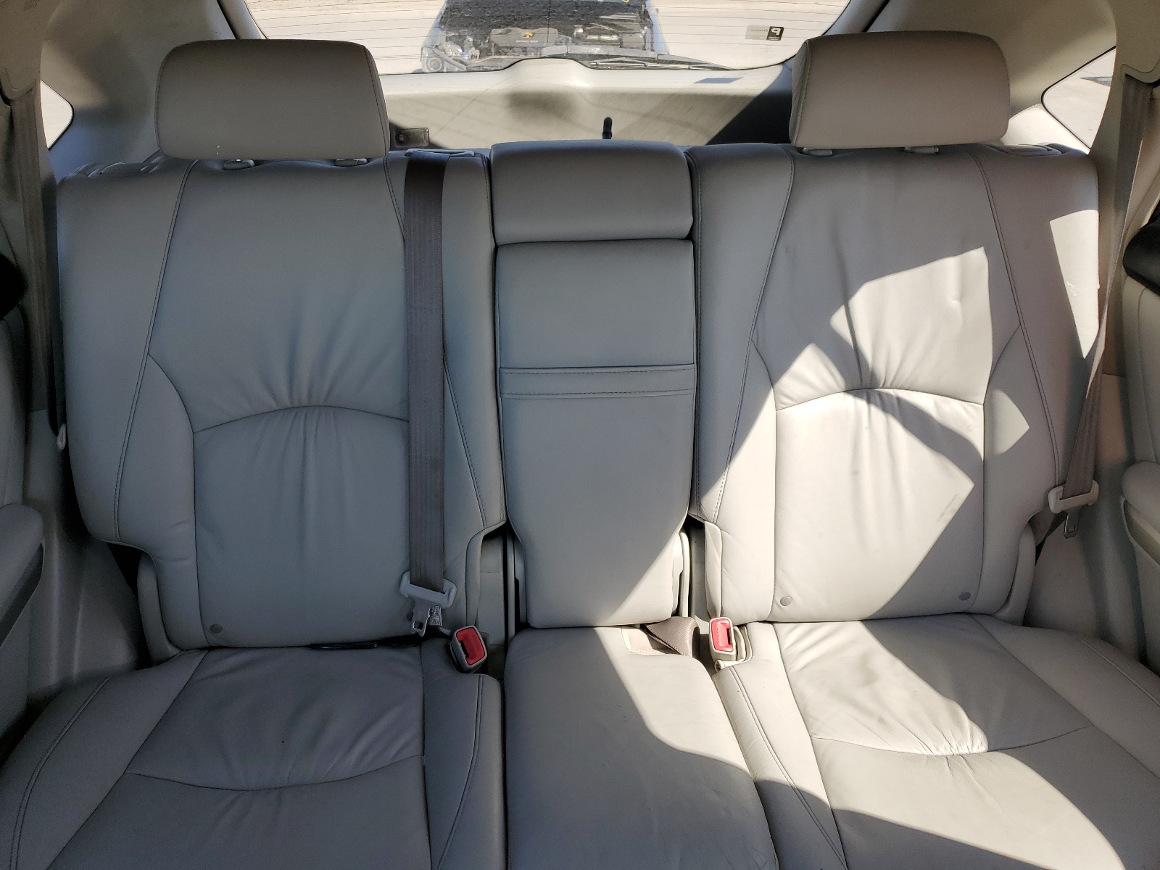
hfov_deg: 67.3
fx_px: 871
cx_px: 580
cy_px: 435
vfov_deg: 53.1
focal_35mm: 26
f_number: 1.5
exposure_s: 1/286
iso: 50
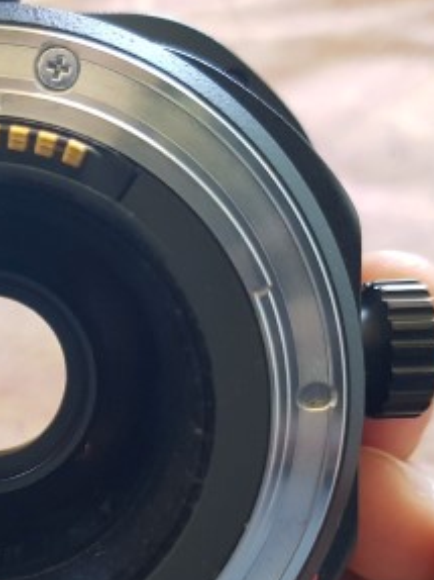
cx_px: 40
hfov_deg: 24.5
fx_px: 970
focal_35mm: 58
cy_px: 412
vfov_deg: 32.8
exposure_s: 1/50
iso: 250
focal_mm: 4.3
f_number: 1.7
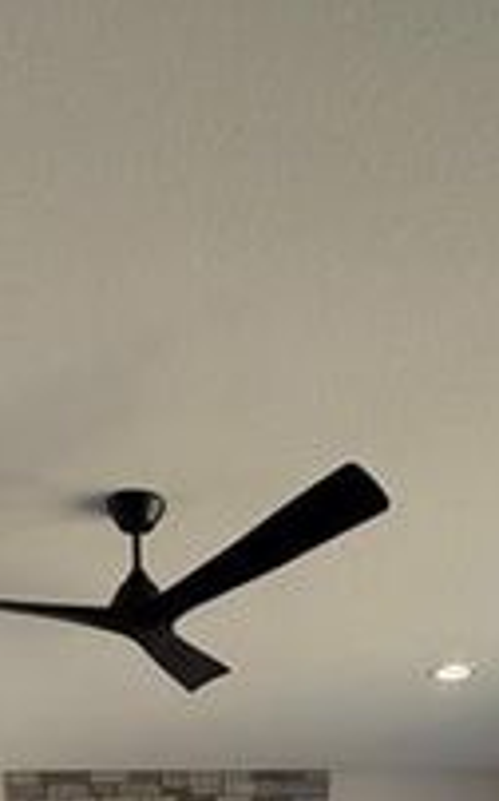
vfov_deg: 25.9
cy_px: 1283
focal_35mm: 49
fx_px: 1068
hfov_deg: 26.1
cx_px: 162
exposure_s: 1/120
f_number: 2.2
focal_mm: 2.22
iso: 125
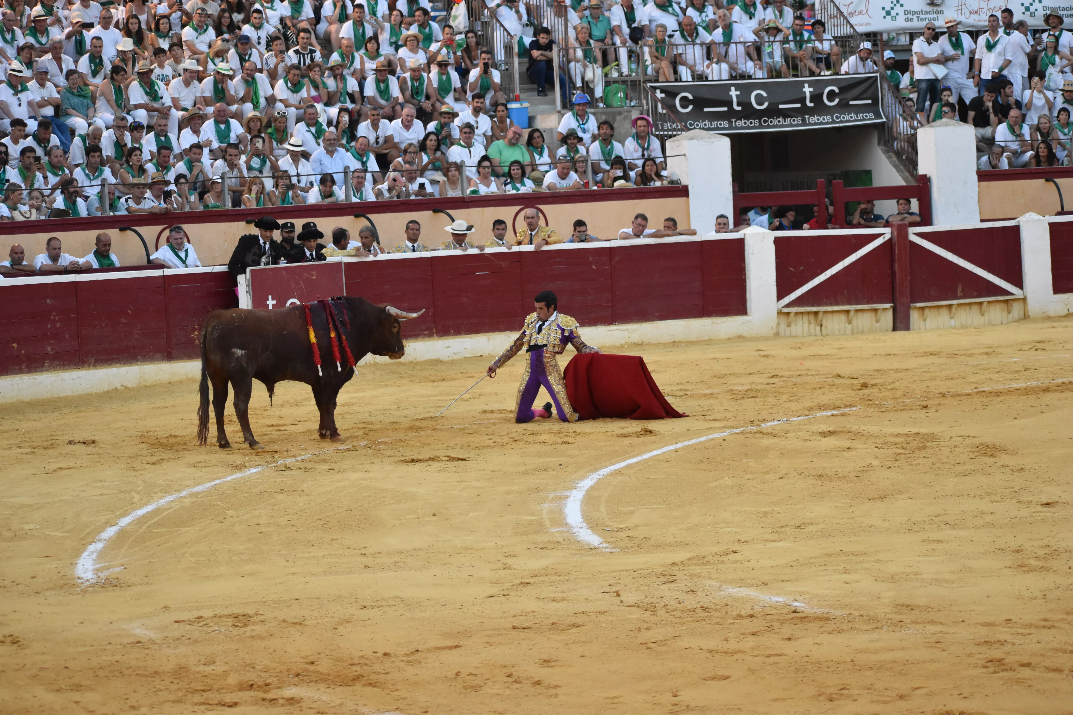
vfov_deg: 13.0
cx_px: 536
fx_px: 3129
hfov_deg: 19.5
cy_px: 358
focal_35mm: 105
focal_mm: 70
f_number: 4.5
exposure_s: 1/320
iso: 1600
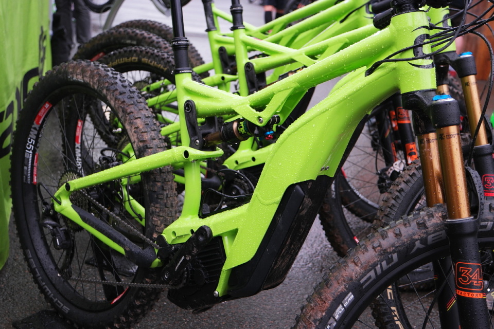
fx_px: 631
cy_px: 164
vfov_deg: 29.2
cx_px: 247
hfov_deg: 42.7
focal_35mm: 46
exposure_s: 1/100
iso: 400
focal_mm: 30
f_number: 4.5
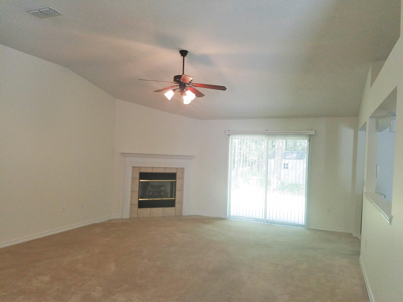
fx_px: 303
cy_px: 151
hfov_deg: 67.3
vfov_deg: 53.1
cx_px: 202
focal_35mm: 26
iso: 100
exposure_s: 1/120
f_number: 1.7
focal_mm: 4.2
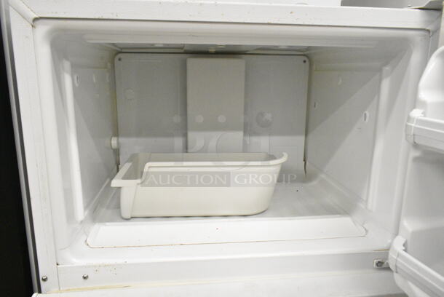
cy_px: 148
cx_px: 222
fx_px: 333
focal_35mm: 27
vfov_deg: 48.0
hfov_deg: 67.3
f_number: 8
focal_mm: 18
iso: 6400
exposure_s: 1/250
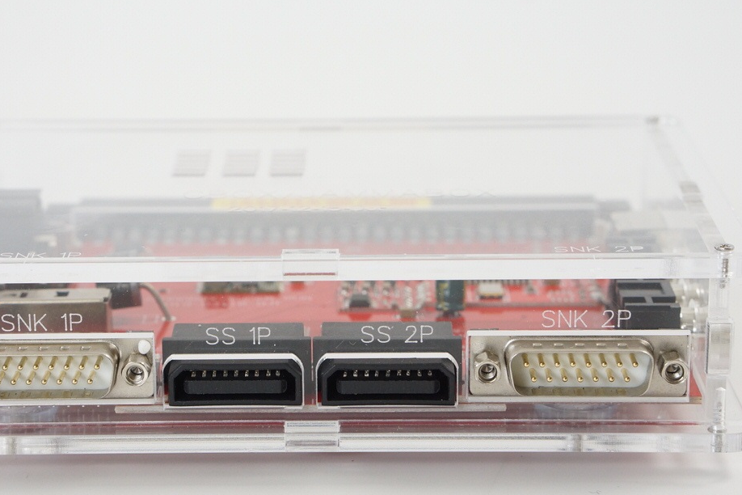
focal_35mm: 98
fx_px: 2020
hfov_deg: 20.8
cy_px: 281
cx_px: 314
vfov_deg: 14.0
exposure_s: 1/80
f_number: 6.3
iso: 800
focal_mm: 50
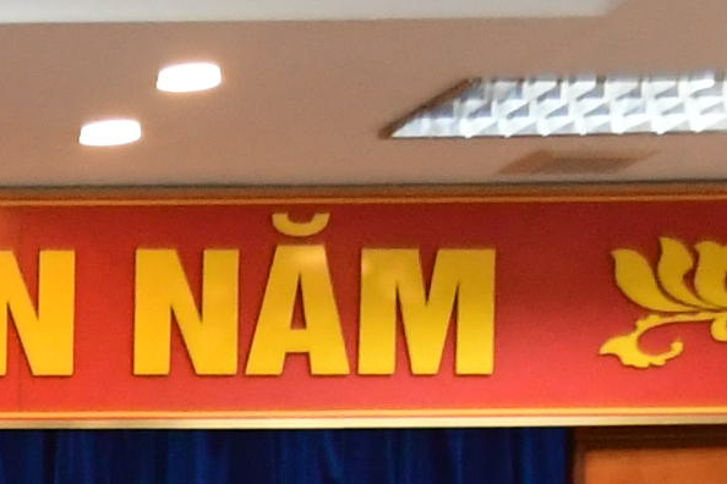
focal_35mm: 285
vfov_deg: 4.6
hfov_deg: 6.5
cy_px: 1408
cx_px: -1546
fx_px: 5745
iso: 2000
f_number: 4
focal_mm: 27
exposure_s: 1/200
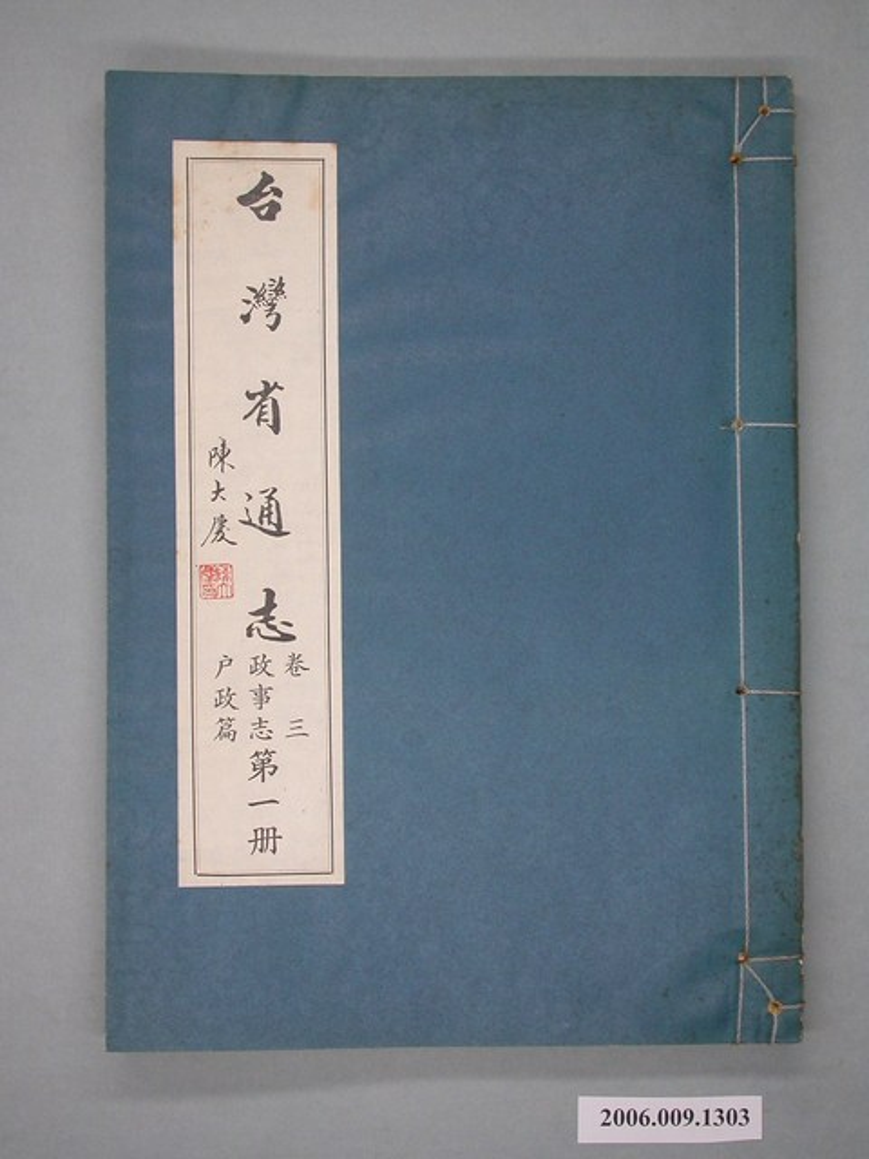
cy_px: 580
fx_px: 1774
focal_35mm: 53
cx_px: 434
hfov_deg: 27.5
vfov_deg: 36.2
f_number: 2.9
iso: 100
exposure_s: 1/63.5
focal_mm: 11.1
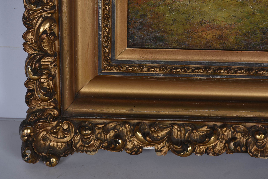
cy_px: 90
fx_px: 838
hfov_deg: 18.2
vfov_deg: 12.2
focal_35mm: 112
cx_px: 134
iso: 100
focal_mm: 75
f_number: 10
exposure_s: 1/100
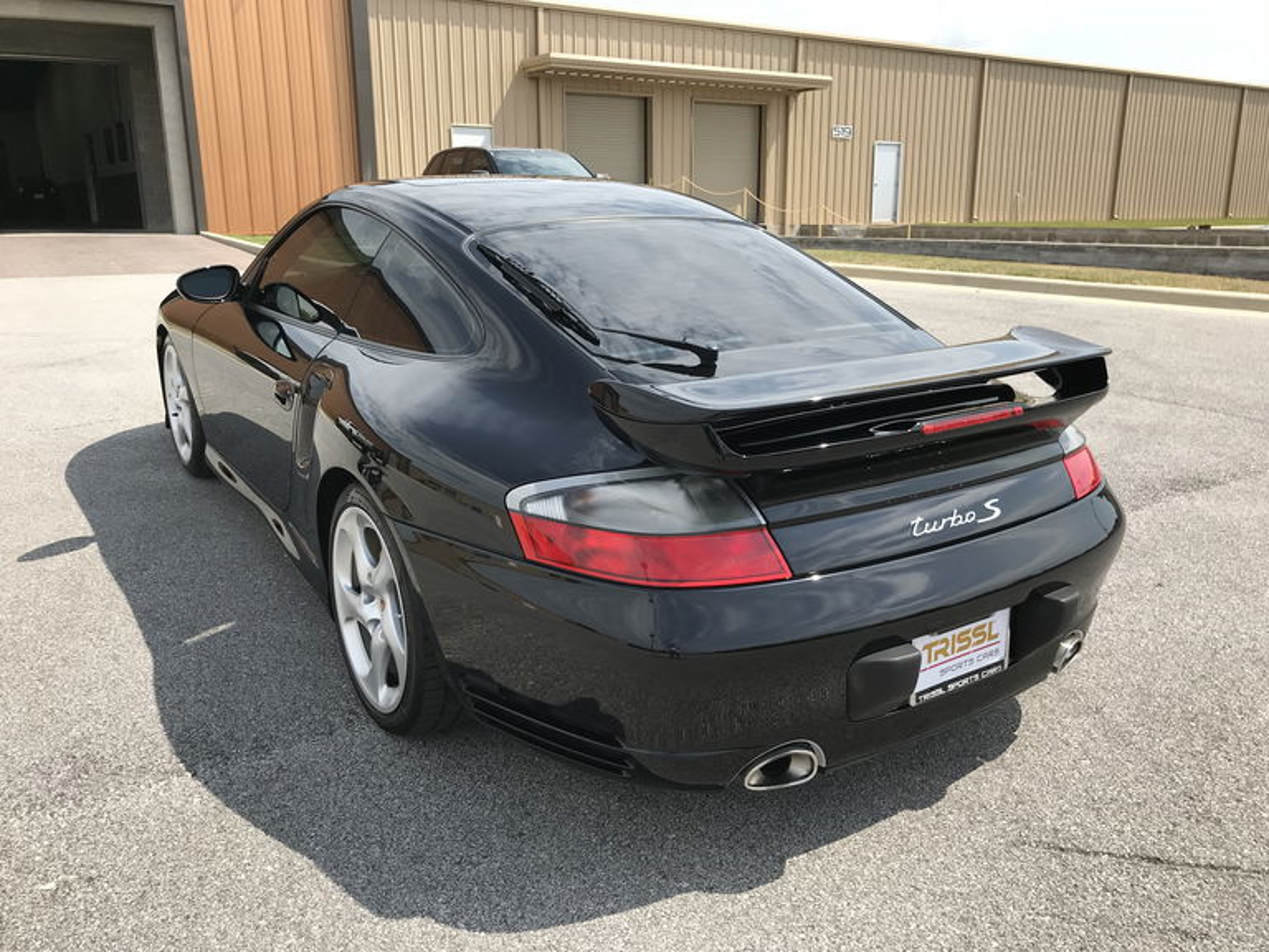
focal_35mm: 28
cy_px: 476
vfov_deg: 49.7
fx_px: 1026
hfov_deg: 63.4
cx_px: 634
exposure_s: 1/1773
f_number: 1.8
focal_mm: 3.99
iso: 20
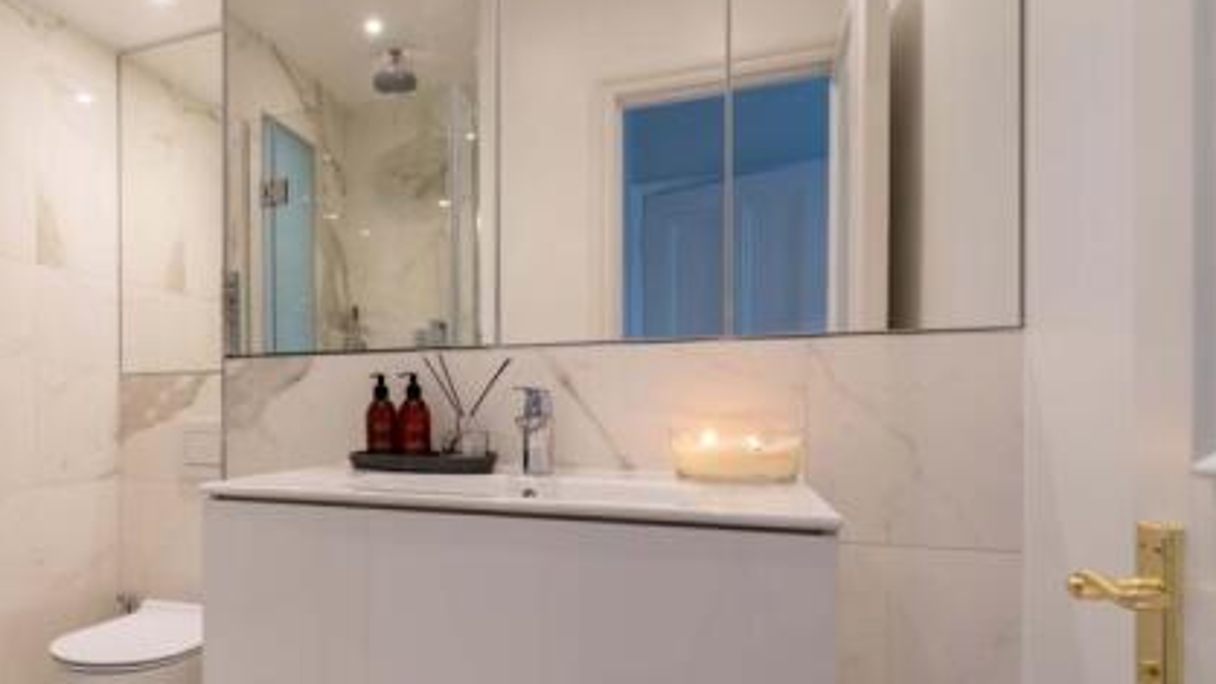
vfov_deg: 49.2
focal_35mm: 23
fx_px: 742
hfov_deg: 75.9
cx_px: 391
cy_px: 412
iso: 50
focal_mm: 14
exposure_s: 1/15
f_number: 8
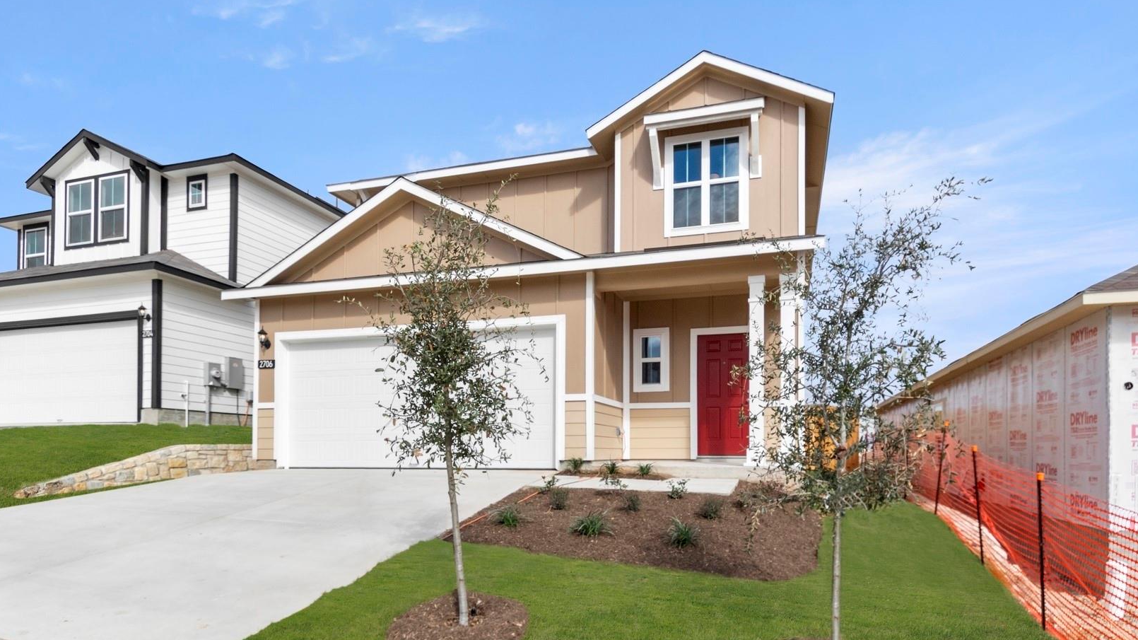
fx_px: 1146
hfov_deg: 52.8
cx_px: 567
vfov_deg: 31.1
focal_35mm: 38
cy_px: 276
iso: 400
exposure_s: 1/640
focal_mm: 24
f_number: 8
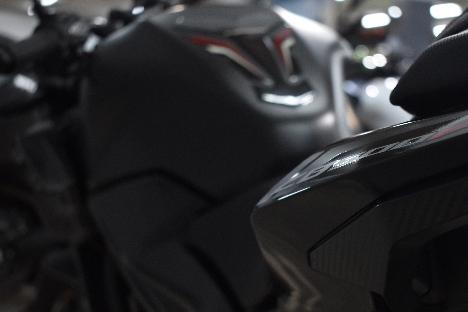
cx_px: 301
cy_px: 203
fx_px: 793
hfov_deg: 32.7
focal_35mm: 61
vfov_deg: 22.2
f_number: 4.2
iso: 800
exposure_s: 1/60
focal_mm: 30
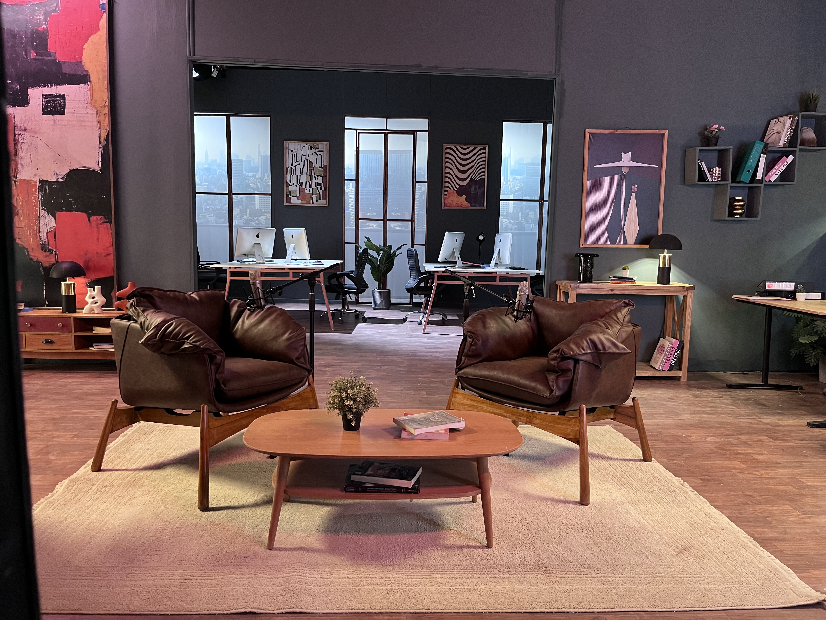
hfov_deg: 67.3
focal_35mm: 26
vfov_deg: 53.1
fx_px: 620
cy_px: 310
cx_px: 413
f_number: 1.6
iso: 400
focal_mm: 5.1
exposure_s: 1/33
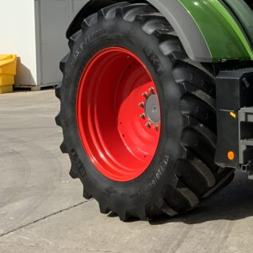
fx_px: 686
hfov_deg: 18.3
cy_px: 30
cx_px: 390
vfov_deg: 20.5
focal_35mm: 83
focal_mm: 3
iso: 16
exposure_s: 1/1984
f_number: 1.8
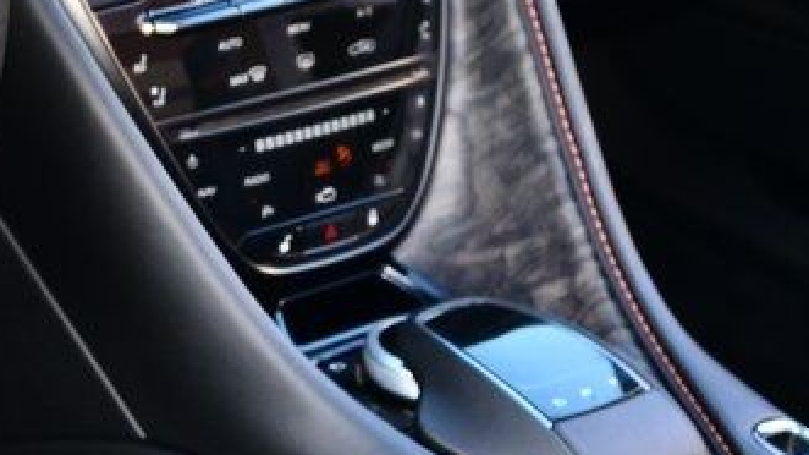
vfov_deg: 9.9
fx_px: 2616
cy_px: 268
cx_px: -170
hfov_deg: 16.8
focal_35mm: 122
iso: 640
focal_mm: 32
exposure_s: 1/160
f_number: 3.5
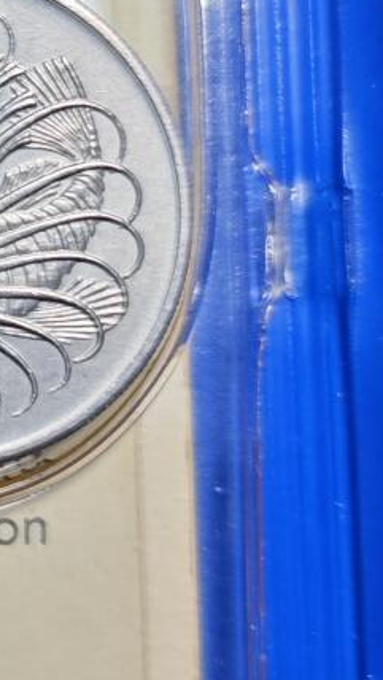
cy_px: 272
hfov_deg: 9.8
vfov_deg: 19.4
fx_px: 1984
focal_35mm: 110
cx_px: -510
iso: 50
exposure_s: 1/100
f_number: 1.6
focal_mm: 5.84
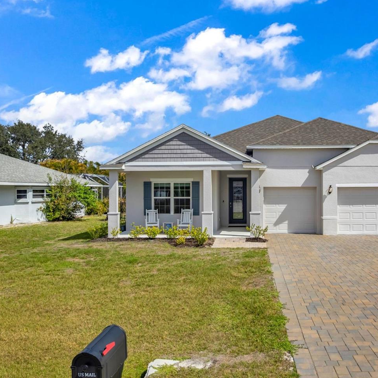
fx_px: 383
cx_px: 242
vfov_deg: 52.5
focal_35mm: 31
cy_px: 179
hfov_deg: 51.8
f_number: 2.8
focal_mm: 8.38
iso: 100
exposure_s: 1/3000
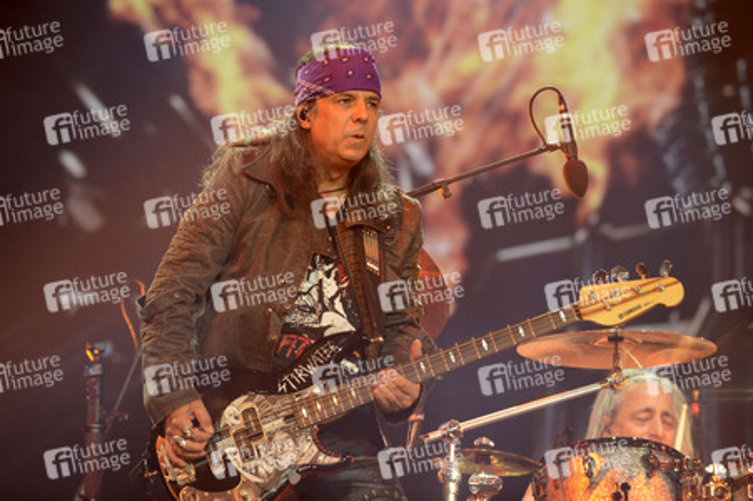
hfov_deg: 10.3
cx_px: 376
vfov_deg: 6.9
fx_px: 4180
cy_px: 250
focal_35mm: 200
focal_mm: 200
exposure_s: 1/800
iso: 1250
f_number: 4
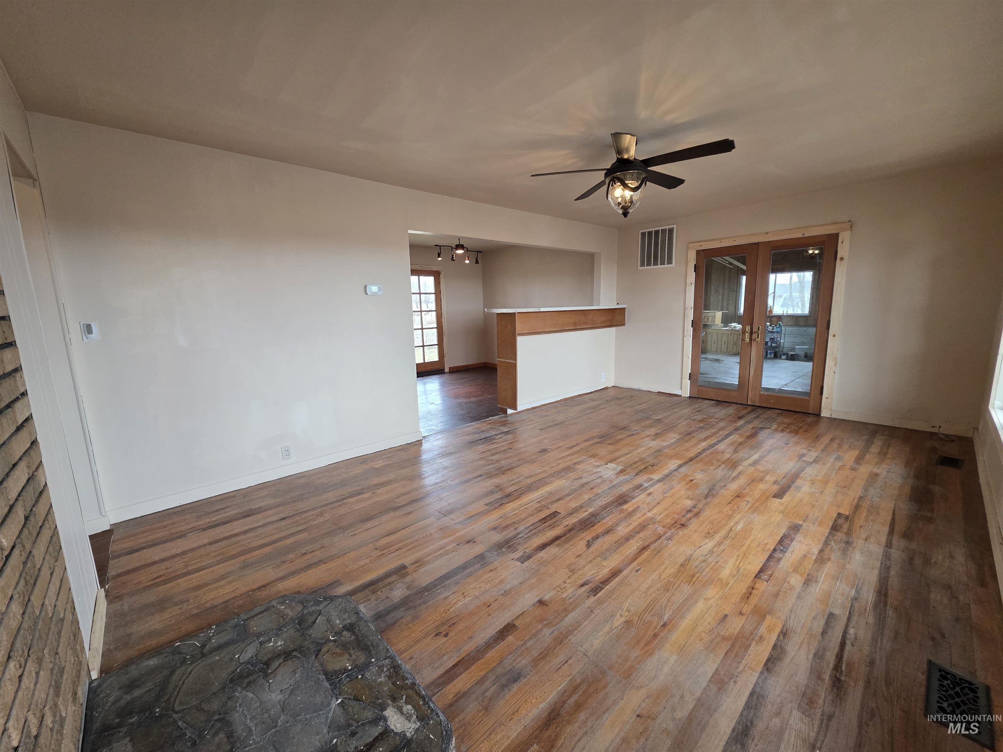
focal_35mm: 13
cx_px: 502
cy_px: 376
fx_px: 377
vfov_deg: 89.9
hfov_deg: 106.2
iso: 250
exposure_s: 1/120
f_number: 1.9
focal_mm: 2.2
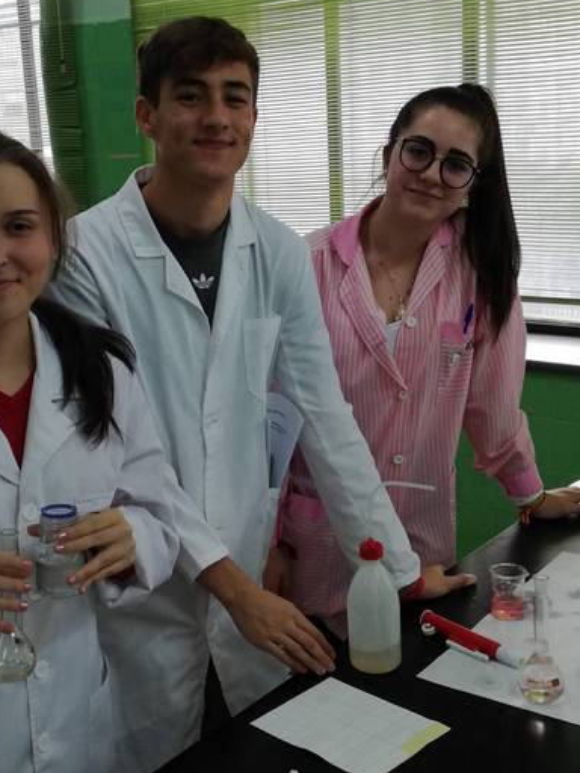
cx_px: 257
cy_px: 367
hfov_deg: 29.1
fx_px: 1117
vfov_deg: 38.2
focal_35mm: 50
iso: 160
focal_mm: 3.81
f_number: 2.2
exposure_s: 1/50
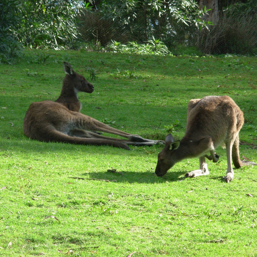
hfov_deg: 7.8
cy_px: 128
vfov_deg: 7.8
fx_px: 1890
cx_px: 139
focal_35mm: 225
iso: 50
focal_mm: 31.4
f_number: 5
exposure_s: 1/140
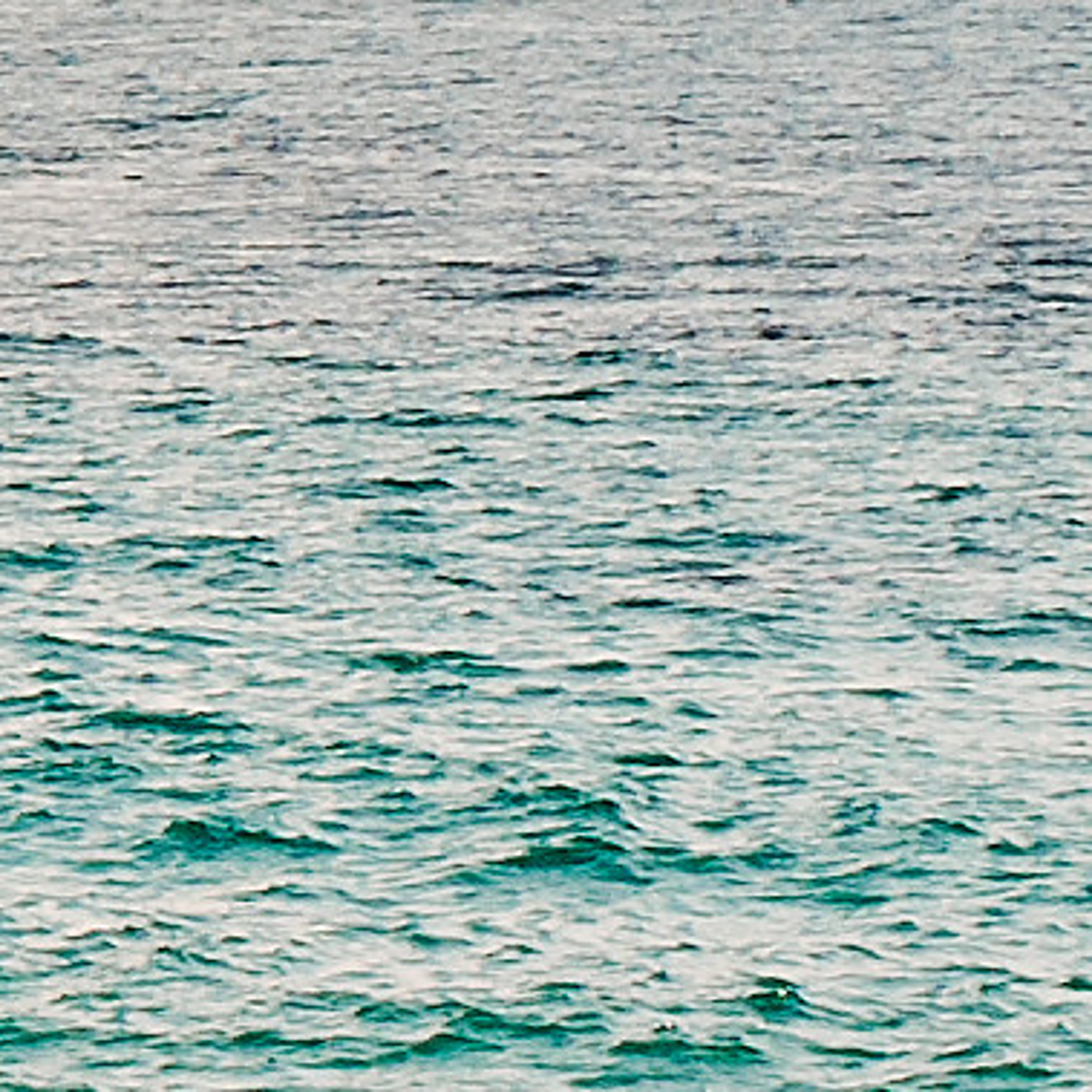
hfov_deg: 4.8
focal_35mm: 334
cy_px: -490
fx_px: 11921
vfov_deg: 5.2
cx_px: -3259
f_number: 16
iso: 400
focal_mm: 35
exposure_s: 1/200
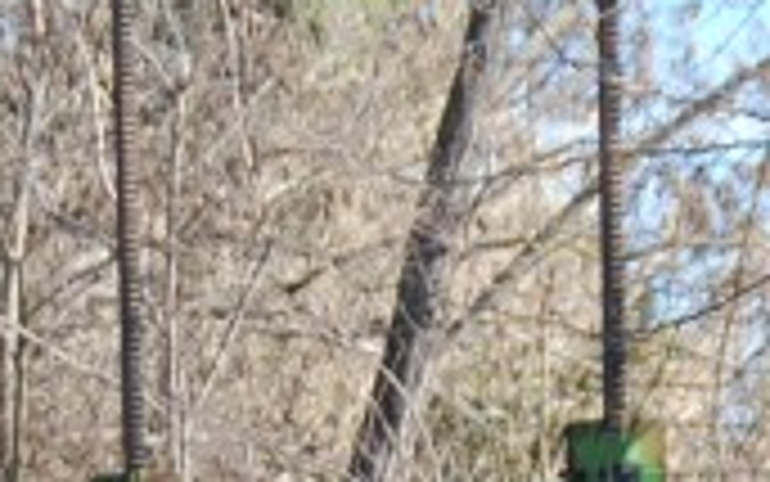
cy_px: 937
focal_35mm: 495
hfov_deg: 4.2
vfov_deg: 2.6
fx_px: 10391
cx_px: 538
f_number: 5
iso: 200
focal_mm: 62
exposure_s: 1/400
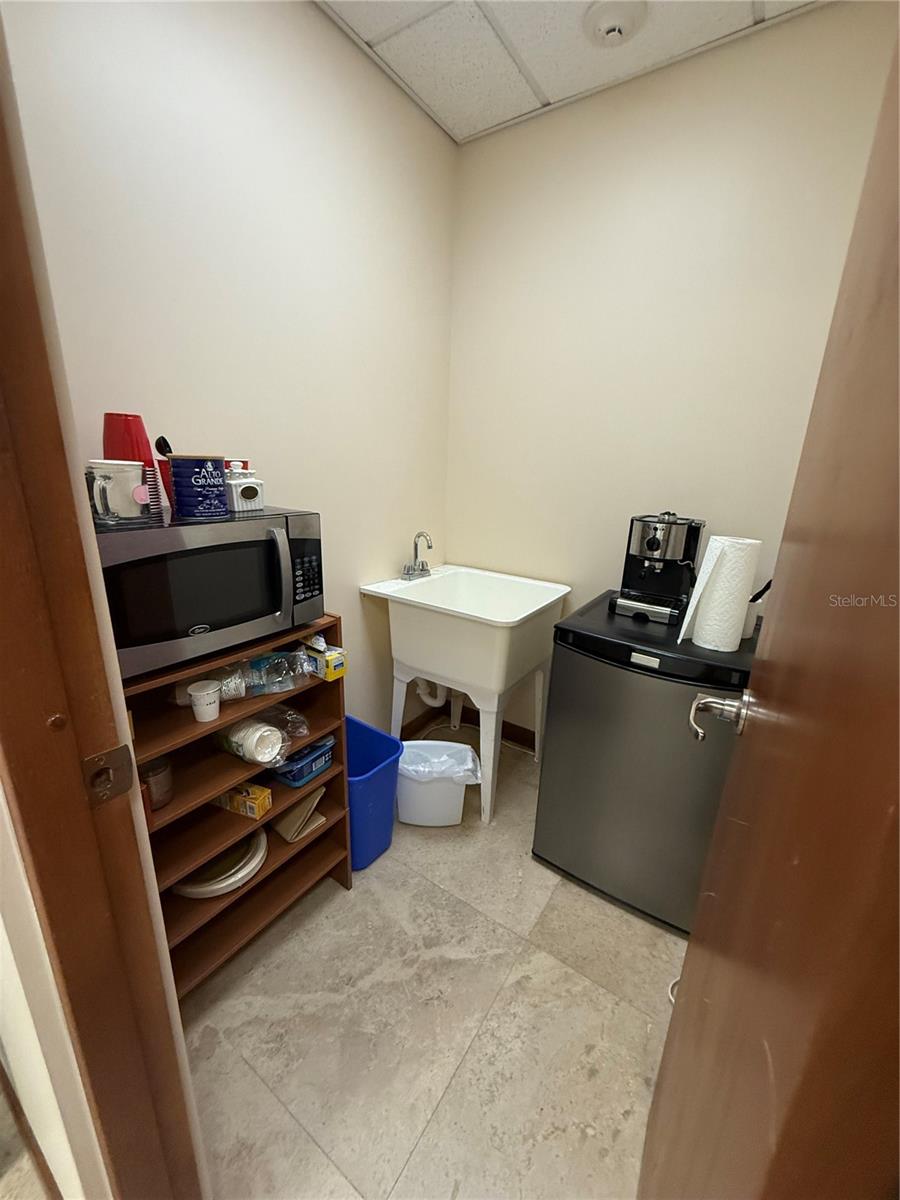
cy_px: 600
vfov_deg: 102.1
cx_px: 450
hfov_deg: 85.7
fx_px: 485
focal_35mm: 14
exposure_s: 1/120
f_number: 2.2
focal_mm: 2.22
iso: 320
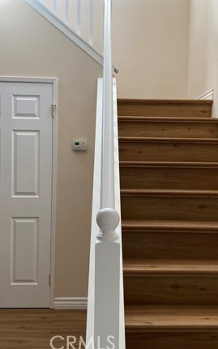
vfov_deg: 48.2
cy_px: 160
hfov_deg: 31.2
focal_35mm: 41
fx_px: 389
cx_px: 121
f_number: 1.8
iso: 50
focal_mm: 4.25
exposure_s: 1/120
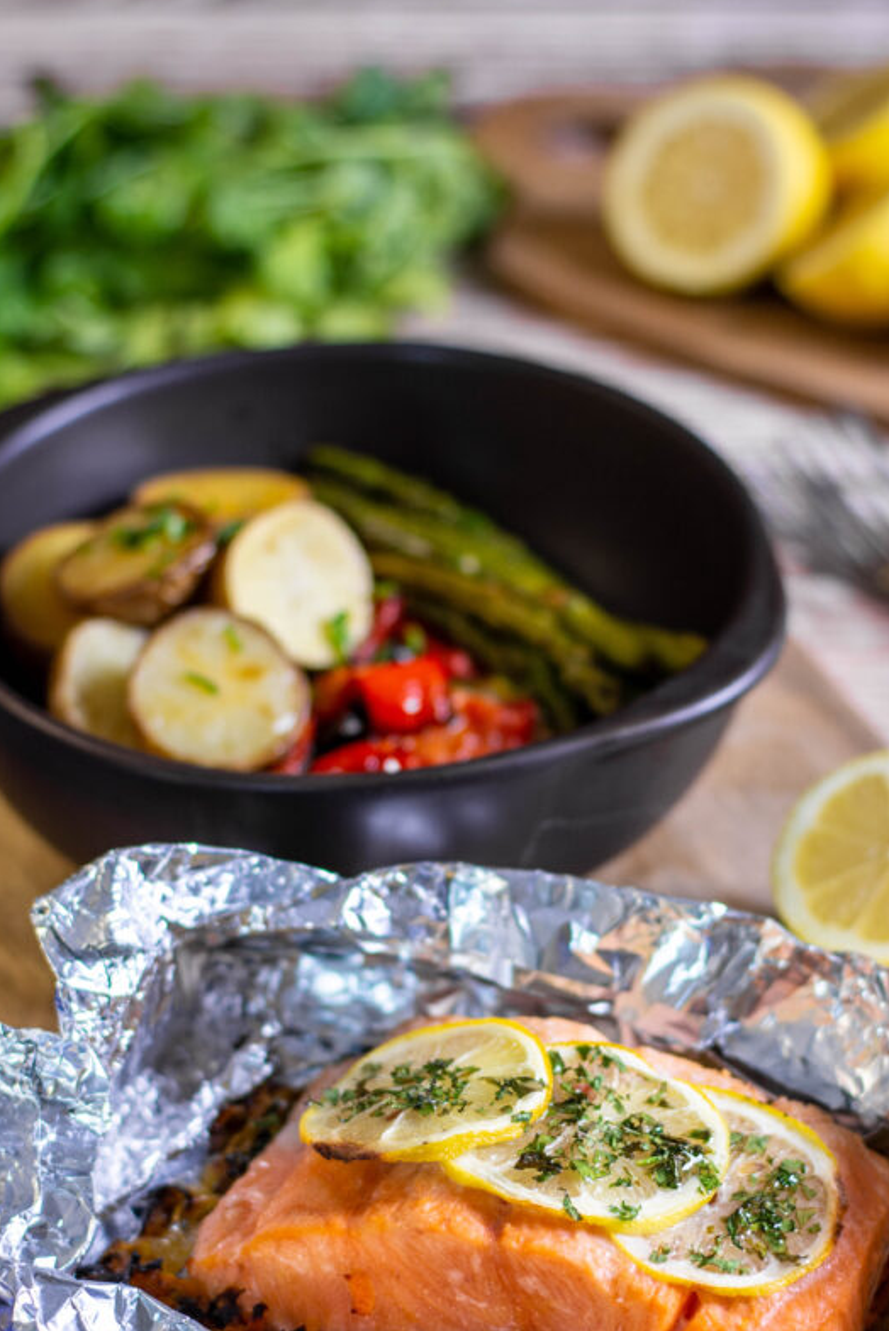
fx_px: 4071
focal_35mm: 110
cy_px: 902
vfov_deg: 18.5
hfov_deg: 12.5
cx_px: 524
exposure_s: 1/60
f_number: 2
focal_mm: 50
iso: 200
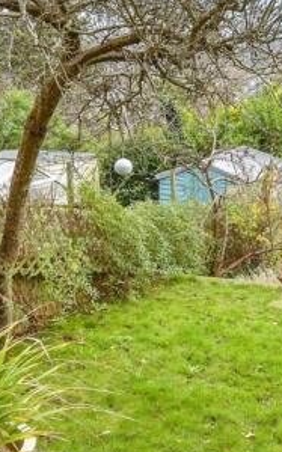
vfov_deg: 41.0
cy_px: 245
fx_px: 604
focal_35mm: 49
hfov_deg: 26.1
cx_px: 194
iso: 200
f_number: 8
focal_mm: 15
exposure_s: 1/50
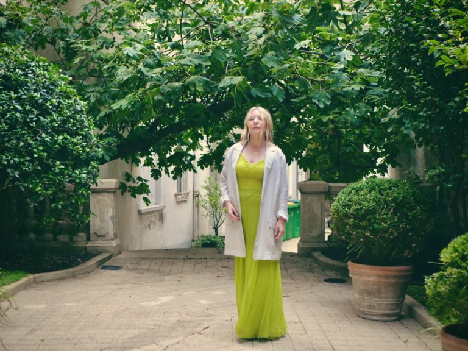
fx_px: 676
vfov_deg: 29.1
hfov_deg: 38.2
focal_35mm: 50
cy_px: 176
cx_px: 234
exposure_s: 1/60
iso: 320
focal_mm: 25
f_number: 1.7
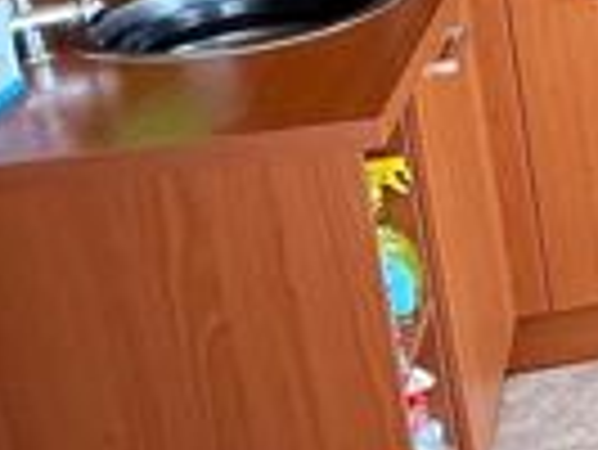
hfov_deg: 18.6
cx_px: 1149
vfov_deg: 18.9
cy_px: -86
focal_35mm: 74
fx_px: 1280
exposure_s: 1/99
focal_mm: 2.22
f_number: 2.2
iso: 160
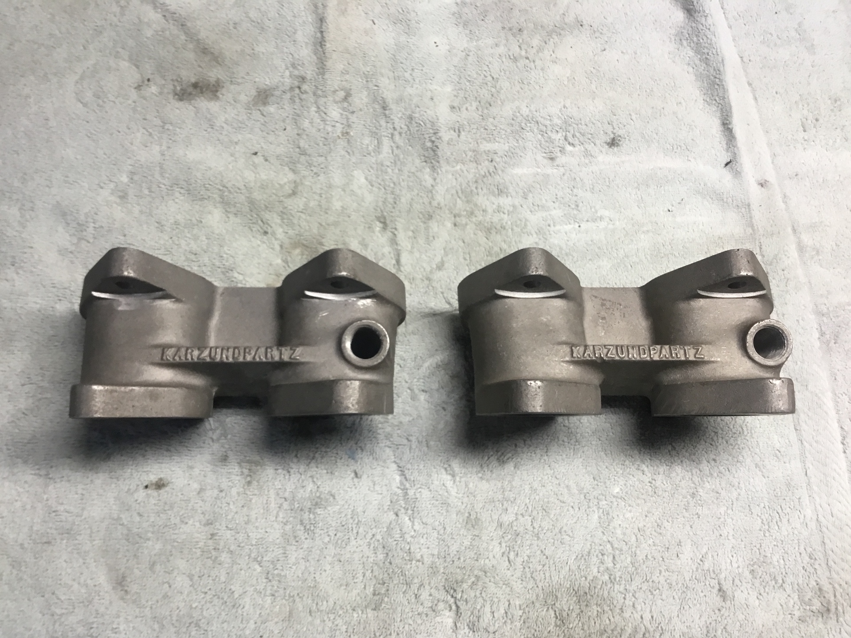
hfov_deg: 58.4
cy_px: 319
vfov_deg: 45.4
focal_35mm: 31
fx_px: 762
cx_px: 426
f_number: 2.4
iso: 25
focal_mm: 3.3
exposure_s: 1/30
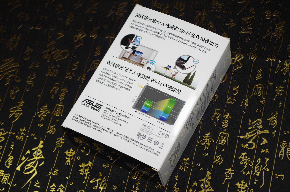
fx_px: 659
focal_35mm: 82
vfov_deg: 16.6
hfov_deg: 24.8
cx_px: 145
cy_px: 96
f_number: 5.6
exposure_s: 1/125
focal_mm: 55
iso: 200
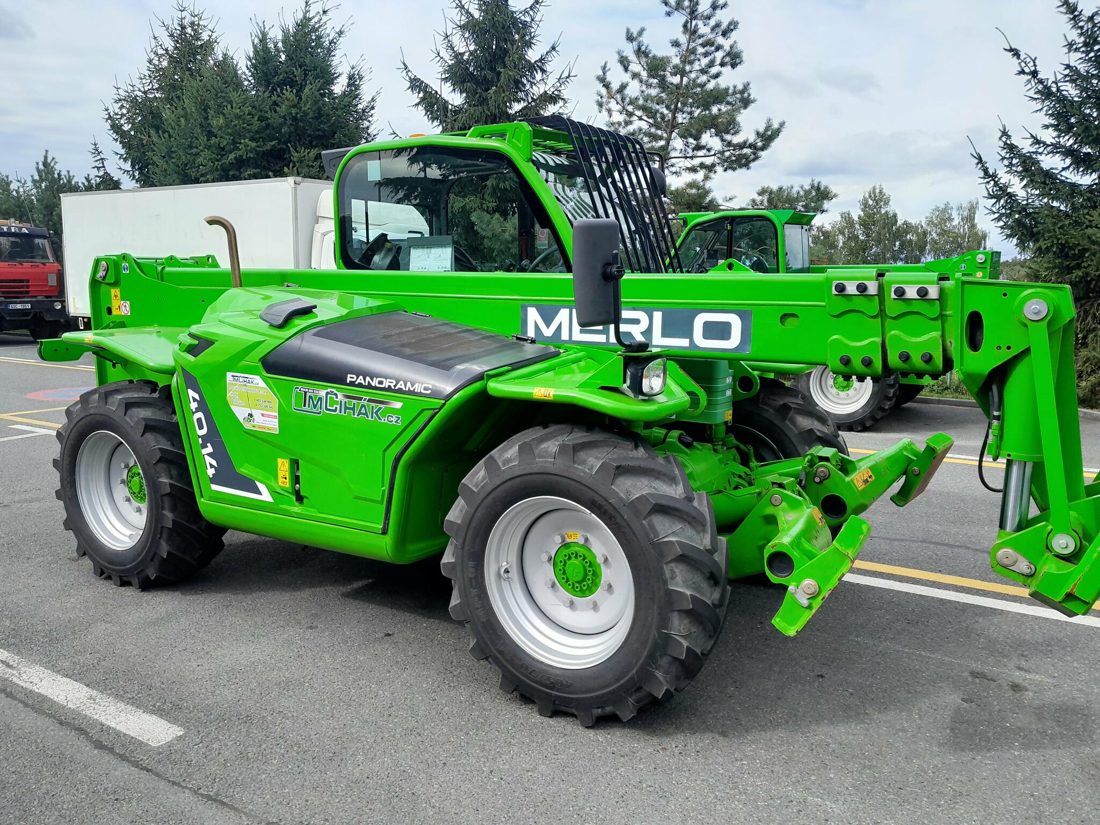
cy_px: 412
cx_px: 550
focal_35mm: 26
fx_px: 826
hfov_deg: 67.3
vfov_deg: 53.1
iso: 40
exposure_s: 1/776
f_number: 1.8
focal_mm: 4
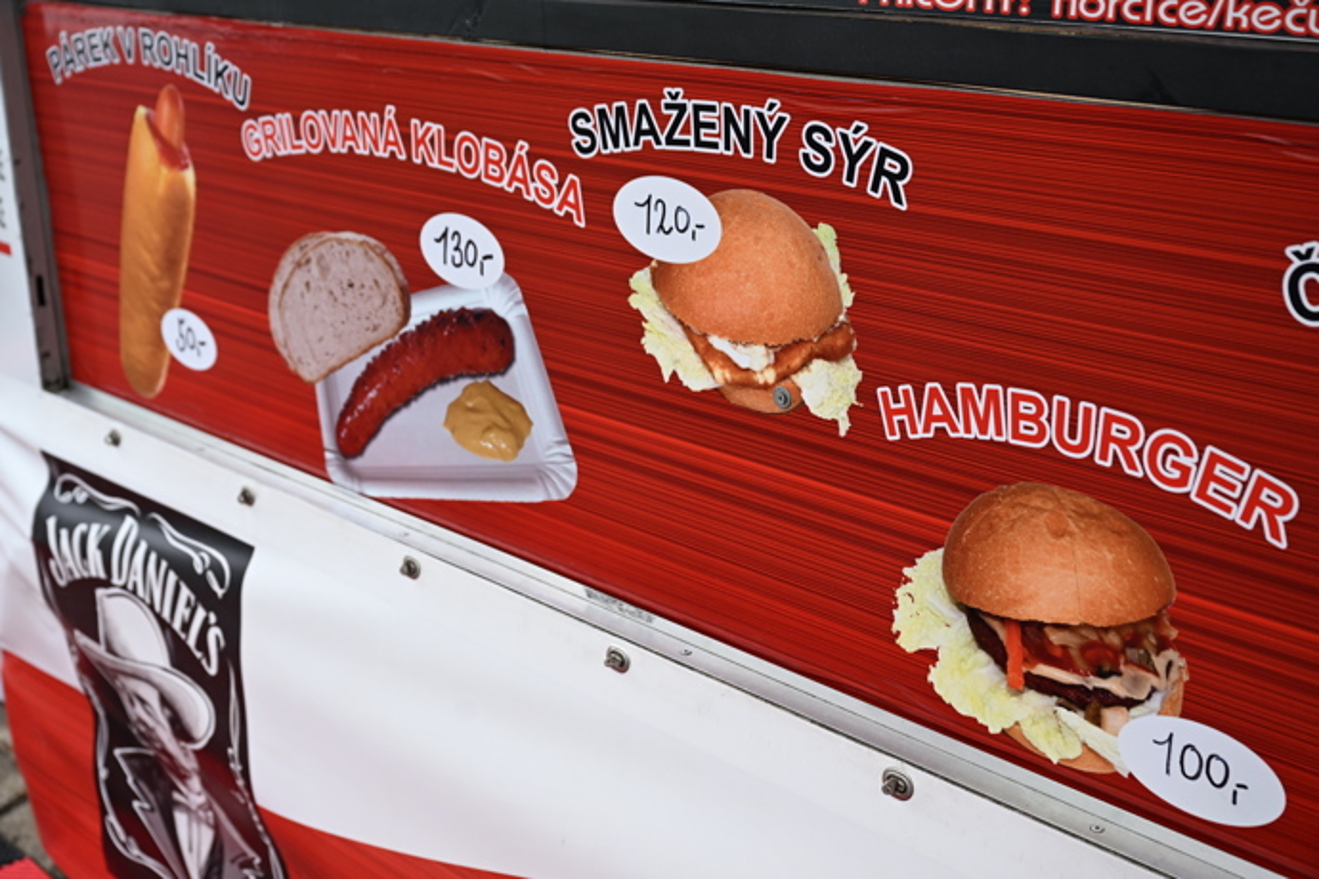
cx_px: 660
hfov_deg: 42.7
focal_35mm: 46
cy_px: 440
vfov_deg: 29.2
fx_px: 1685
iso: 800
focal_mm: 46
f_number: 4.5
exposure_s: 1/640
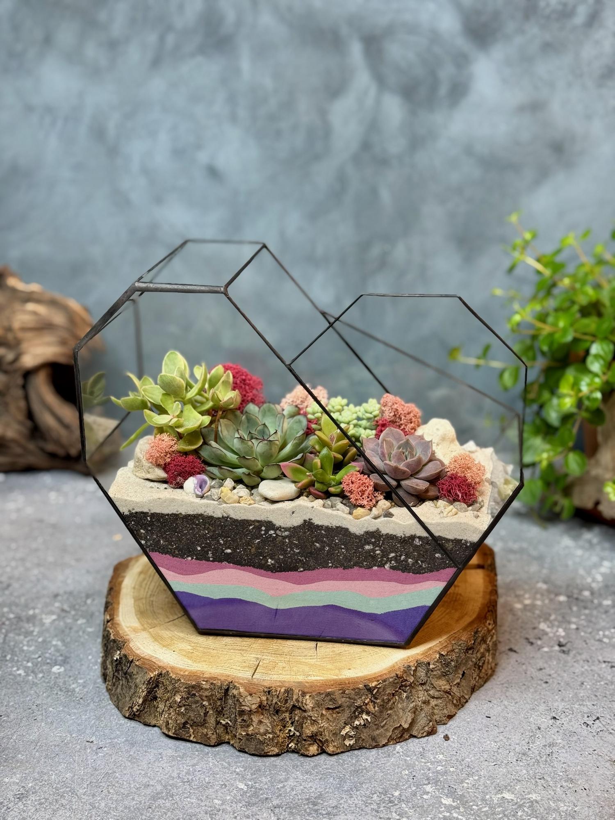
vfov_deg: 39.7
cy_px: 410
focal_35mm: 48
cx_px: 308
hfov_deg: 30.3
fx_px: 1137
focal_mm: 6.76
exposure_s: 1/100
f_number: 1.78
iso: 80
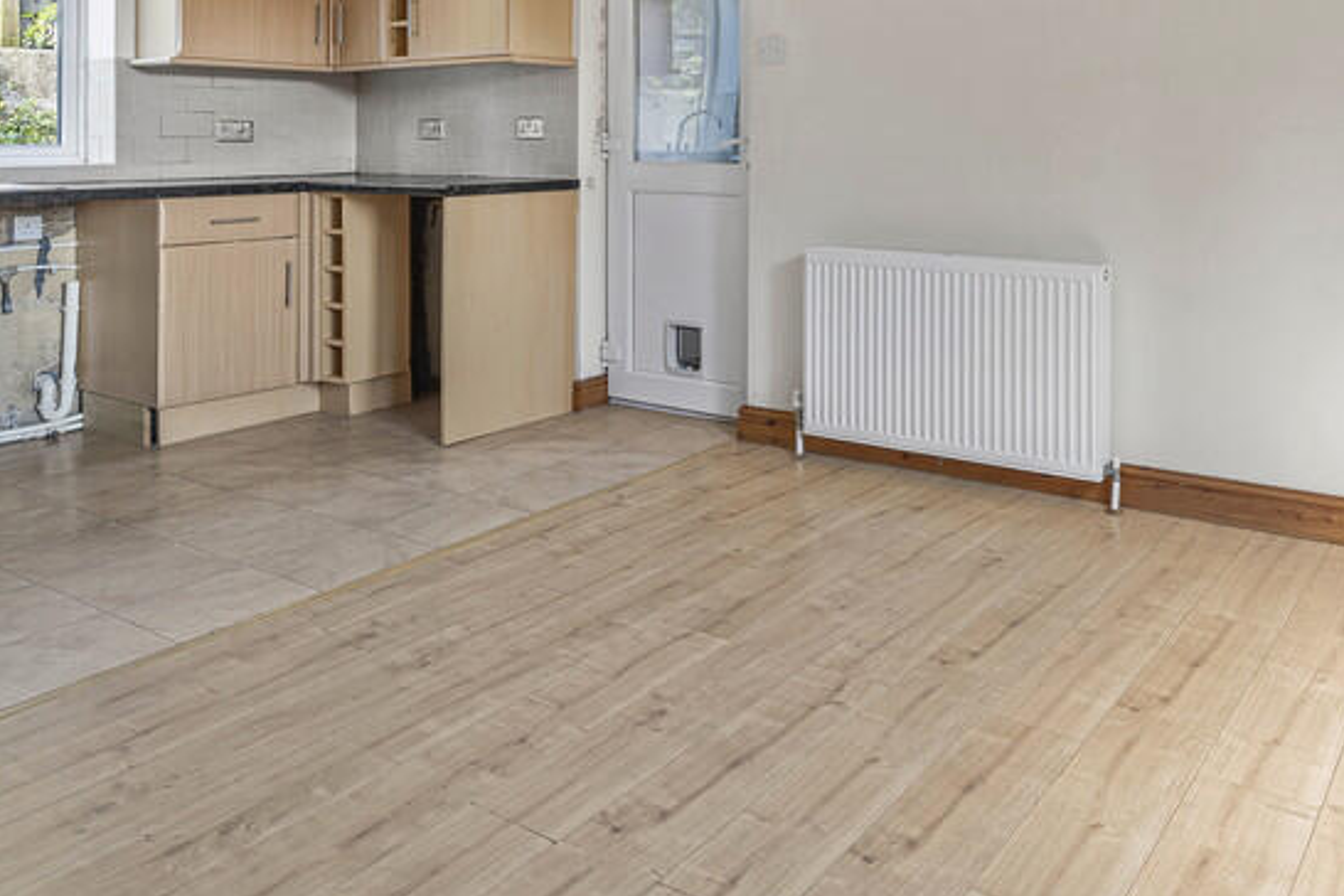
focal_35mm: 31
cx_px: 864
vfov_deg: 40.0
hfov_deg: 59.4
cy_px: 129
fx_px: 1155
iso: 100
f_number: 8
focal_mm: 16.5
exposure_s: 1.6
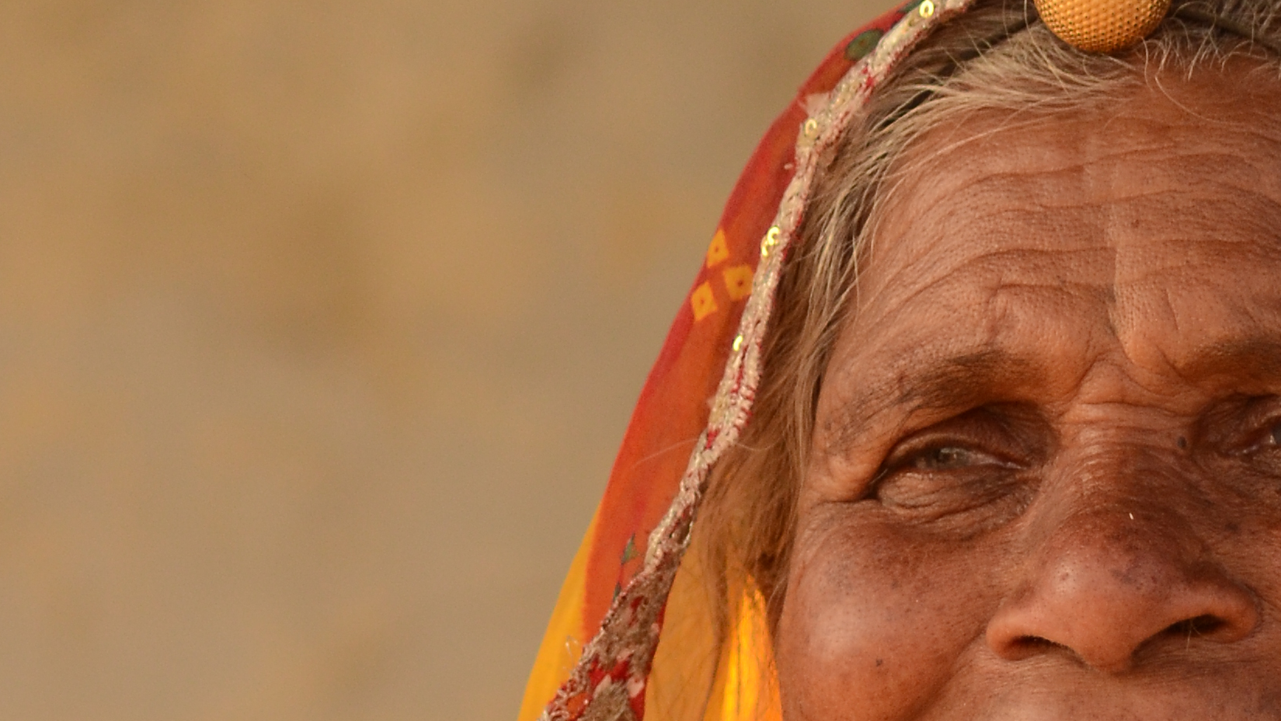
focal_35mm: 328
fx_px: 11142
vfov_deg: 3.7
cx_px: 1153
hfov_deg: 6.6
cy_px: 1091
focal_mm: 70
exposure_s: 1/800
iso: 400
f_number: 5
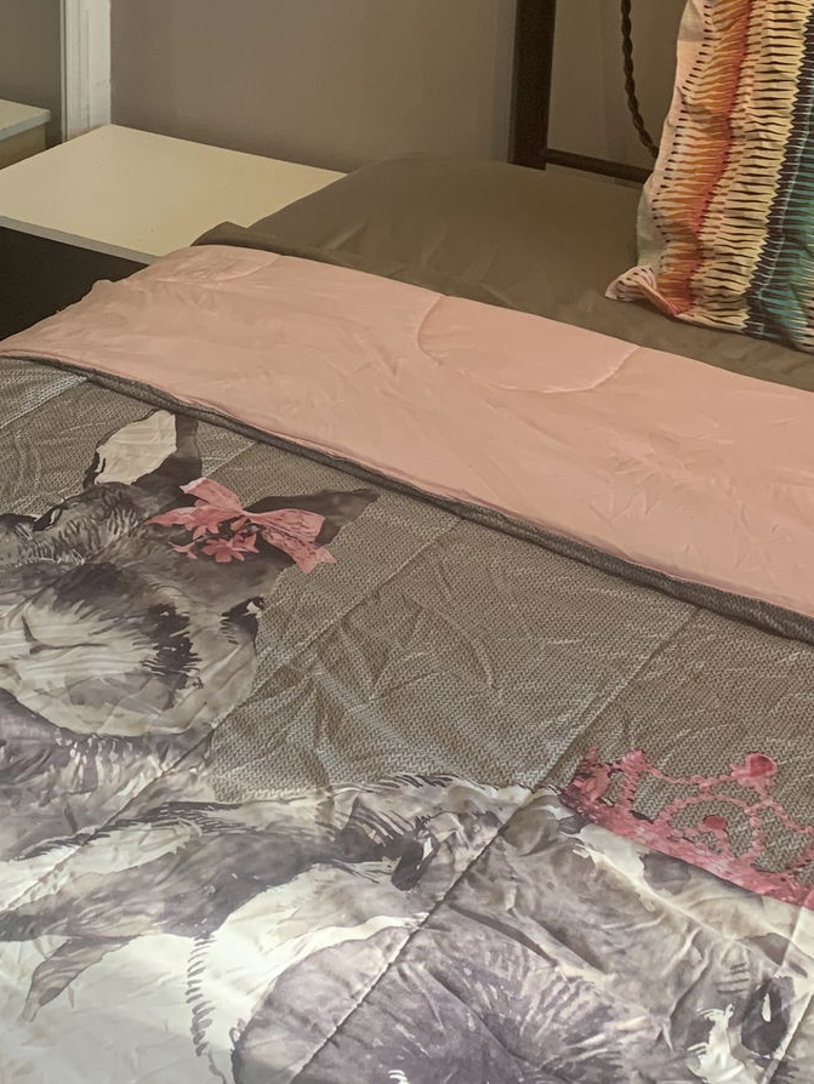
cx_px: 101
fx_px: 1943
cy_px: 218
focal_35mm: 62
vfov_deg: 30.4
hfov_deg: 23.1
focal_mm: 4.25
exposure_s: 1/60
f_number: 1.8
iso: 125
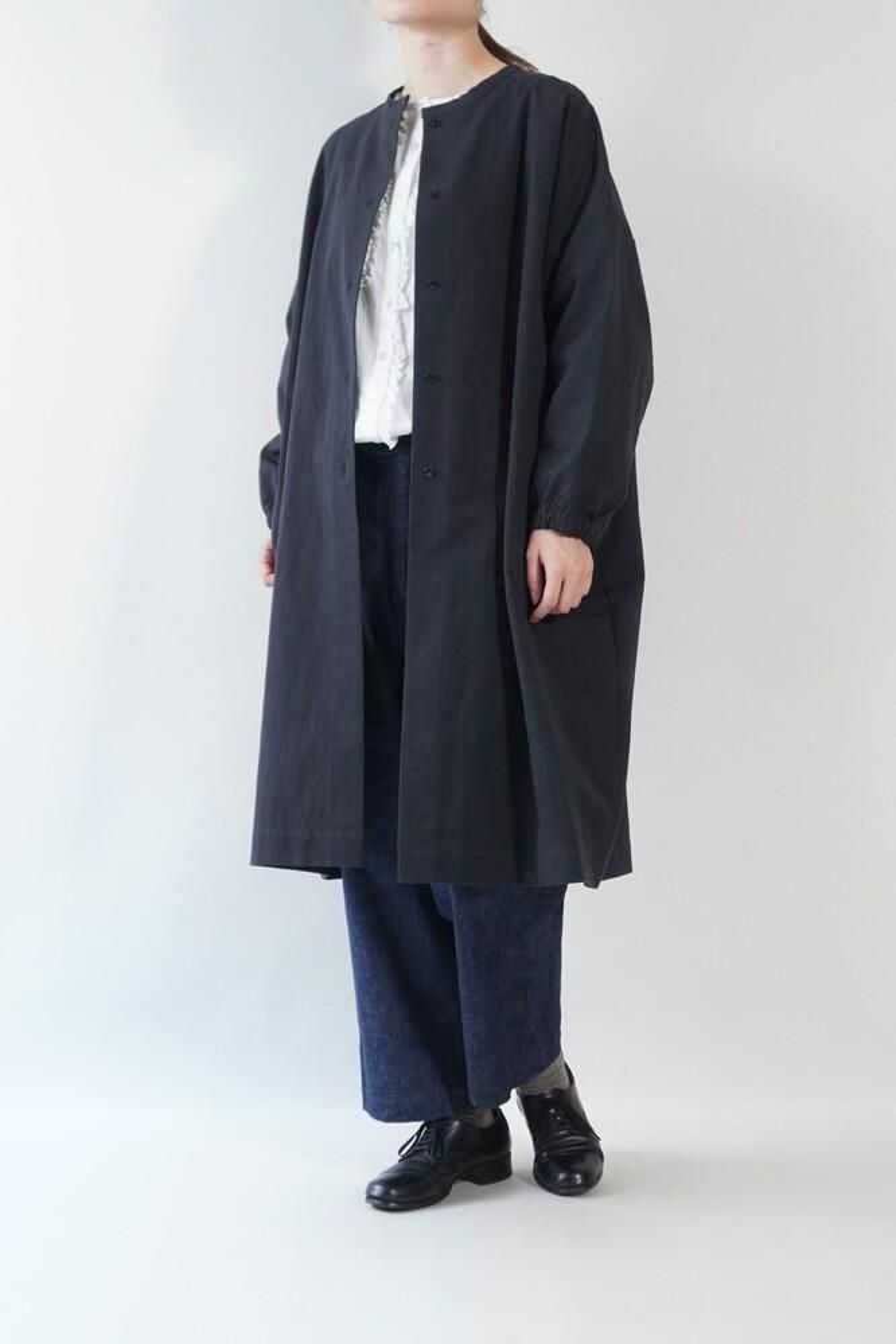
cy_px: 672
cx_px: 448
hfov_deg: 35.5
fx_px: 1400
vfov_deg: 51.3
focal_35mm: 38
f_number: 4.5
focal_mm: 25
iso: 800
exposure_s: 1/40
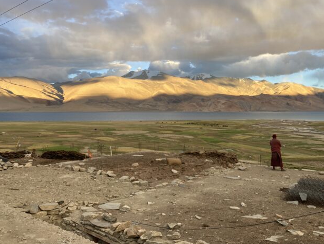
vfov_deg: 40.6
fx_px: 328
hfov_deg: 52.3
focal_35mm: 35
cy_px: 102
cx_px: 193
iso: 20
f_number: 1.8
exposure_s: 1/198
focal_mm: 3.99
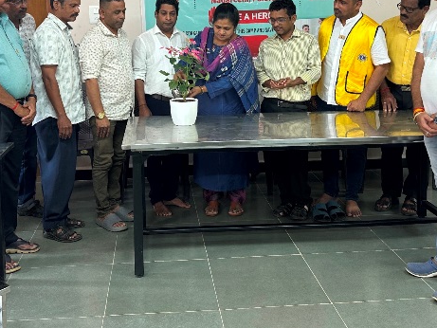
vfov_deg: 33.3
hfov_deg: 44.7
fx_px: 530
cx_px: 198
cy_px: 60
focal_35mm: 42
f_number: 1.78
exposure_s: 1/50
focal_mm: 6.86
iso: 125
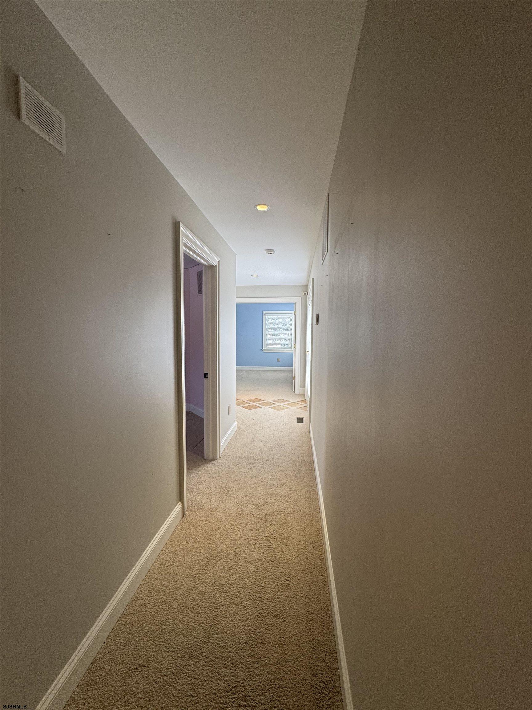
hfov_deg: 85.7
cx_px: 266
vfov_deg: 102.1
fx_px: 287
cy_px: 355
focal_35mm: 14
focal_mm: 2.22
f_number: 2.2
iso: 100
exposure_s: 1/120
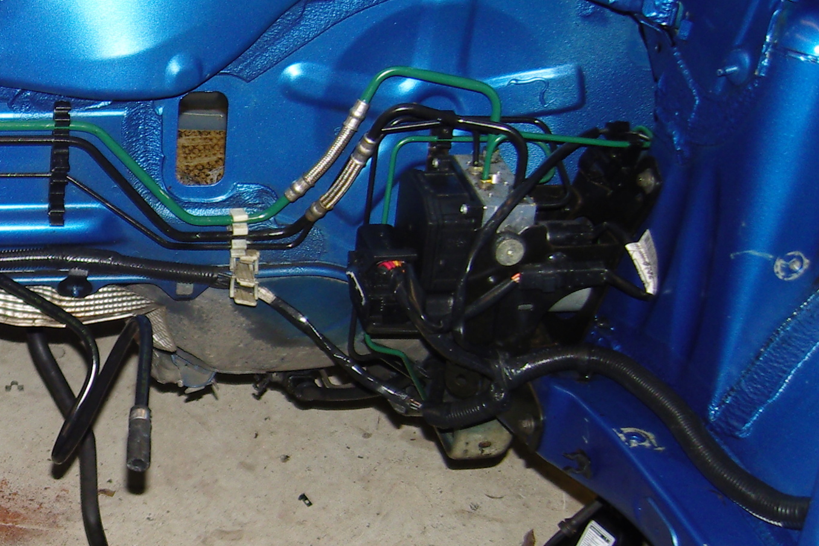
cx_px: -26
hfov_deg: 25.5
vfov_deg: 18.2
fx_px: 1706
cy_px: 332
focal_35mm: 75
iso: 100
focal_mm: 7.3
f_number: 2.8
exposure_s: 1/40
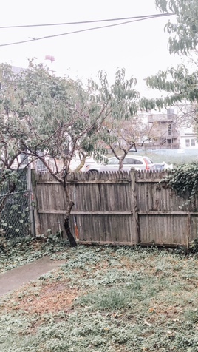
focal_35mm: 41
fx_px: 382
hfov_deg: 26.6
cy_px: 176
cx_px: 219
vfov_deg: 49.4
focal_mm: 4
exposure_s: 1/30
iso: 40
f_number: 1.8
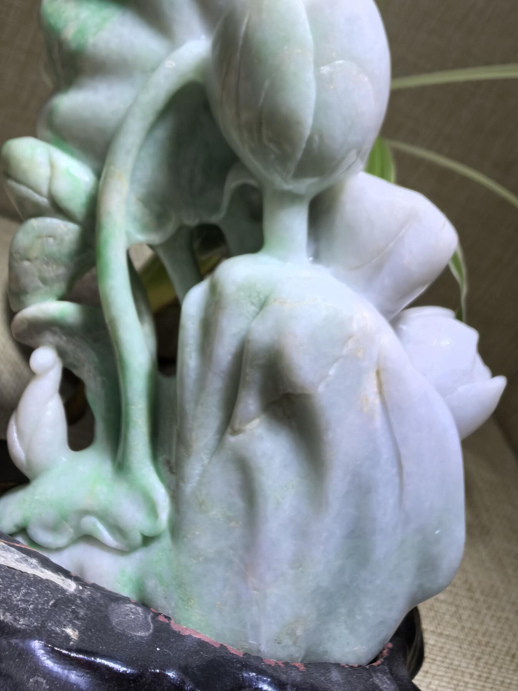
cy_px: 346
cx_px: 259
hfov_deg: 51.4
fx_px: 539
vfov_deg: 65.3
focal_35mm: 27
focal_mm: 1.95
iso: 80
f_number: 2.2
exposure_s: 1/100
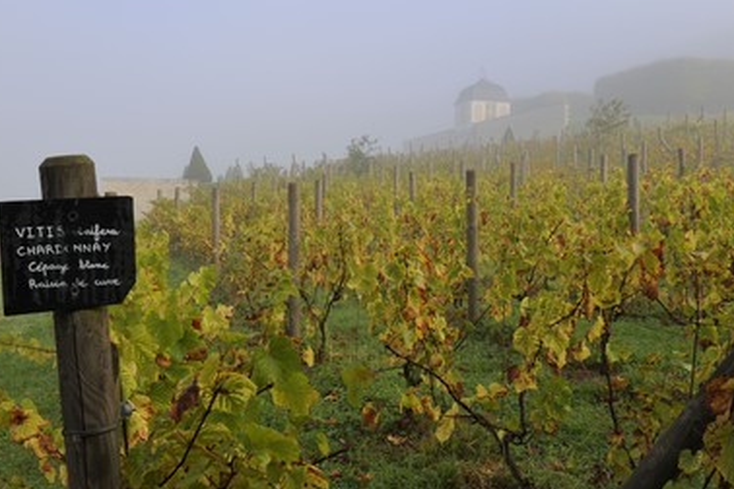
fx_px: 815
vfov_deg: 33.4
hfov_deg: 48.4
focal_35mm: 40
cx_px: 348
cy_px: 221
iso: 200
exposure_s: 1/80
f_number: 11
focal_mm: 36
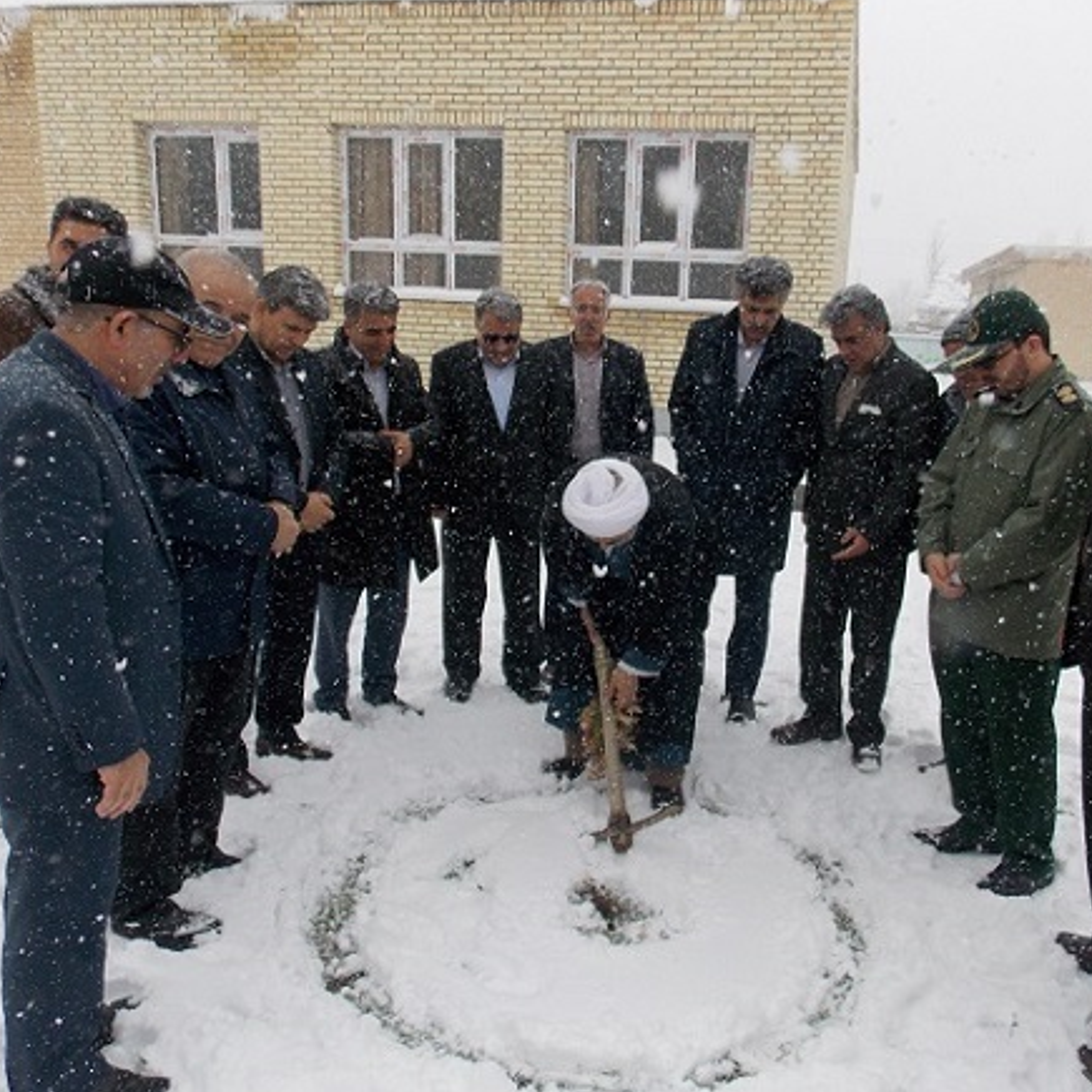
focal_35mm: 28
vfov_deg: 57.3
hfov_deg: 57.0
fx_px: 999
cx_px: 635
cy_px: 538
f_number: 3.1
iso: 25
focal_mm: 4
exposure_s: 1/2000
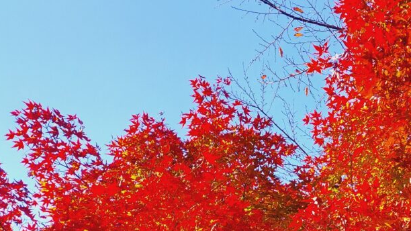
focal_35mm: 57
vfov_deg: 19.6
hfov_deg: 34.5
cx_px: 372
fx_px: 621
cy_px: 290
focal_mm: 4.6
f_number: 2
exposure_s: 1/290
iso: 50
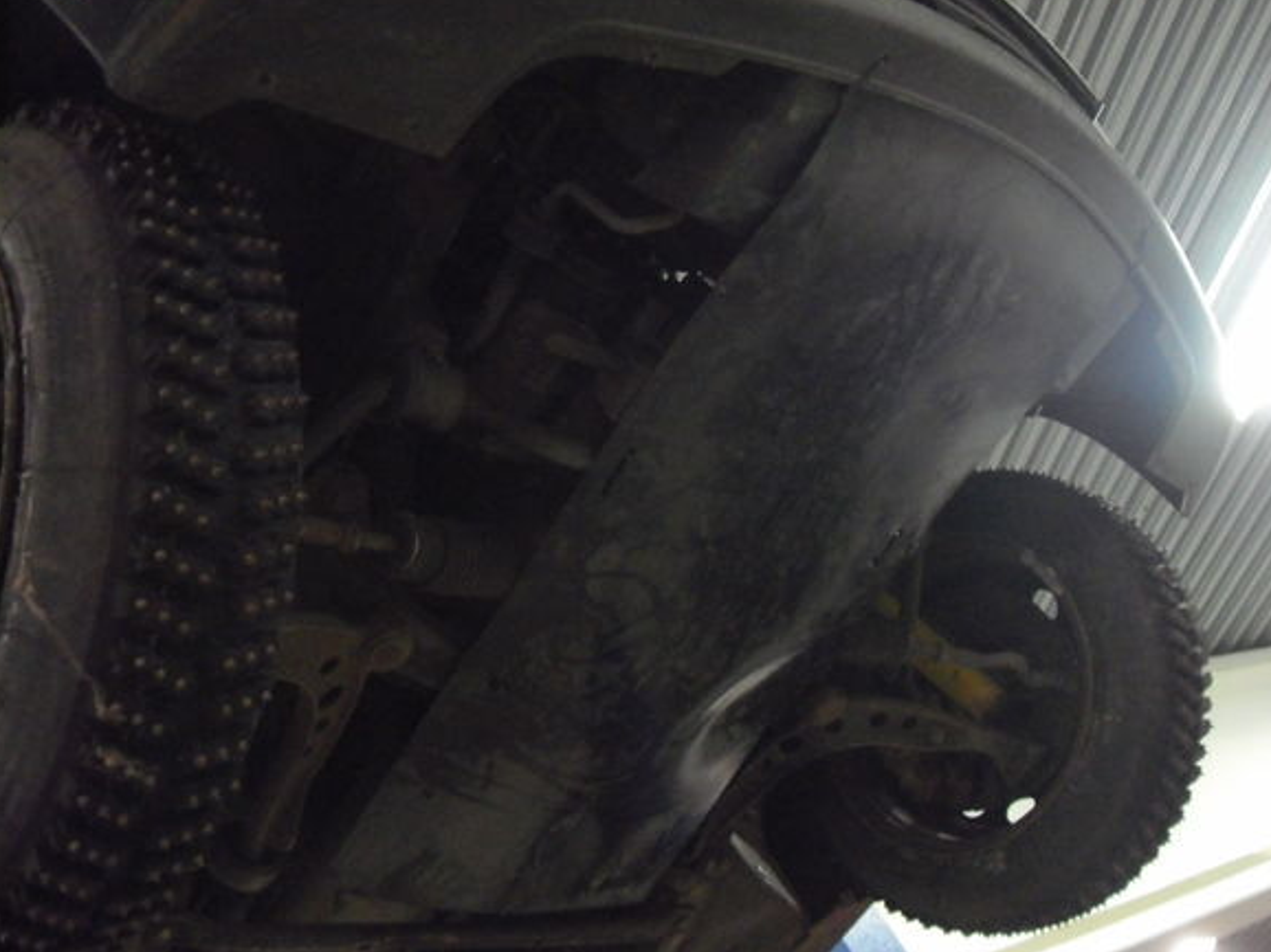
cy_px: 514
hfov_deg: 45.7
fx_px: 1505
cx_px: 690
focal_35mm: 41
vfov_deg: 35.1
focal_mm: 6.2
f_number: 2.7
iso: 800
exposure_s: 1/10
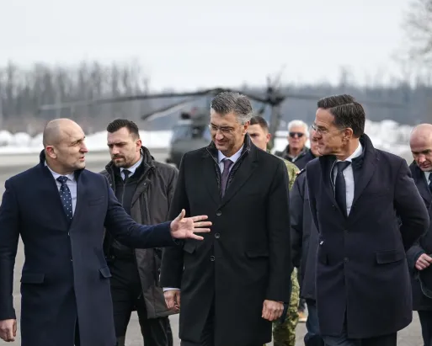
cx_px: 198
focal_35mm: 132
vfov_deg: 11.7
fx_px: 1689
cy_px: 192
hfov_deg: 14.6
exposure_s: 1/1600
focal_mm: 95
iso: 200
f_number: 2.8
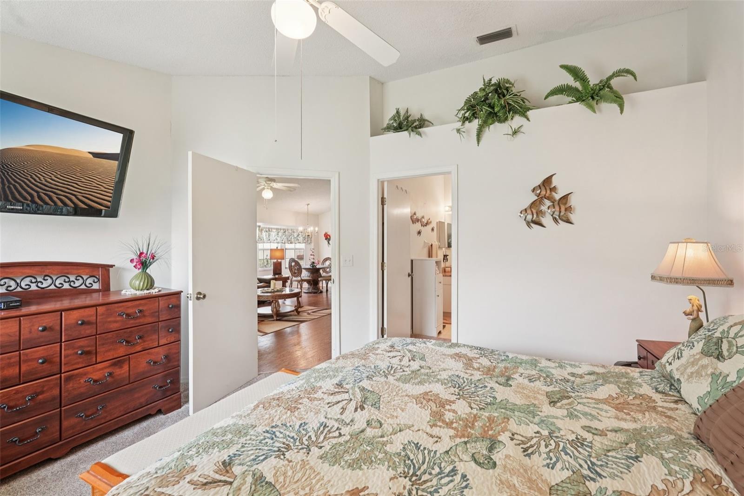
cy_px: 248
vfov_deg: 72.0
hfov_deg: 95.0
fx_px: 341
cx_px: 372
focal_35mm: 16
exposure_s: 1/20
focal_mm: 16.5
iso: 400
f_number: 8
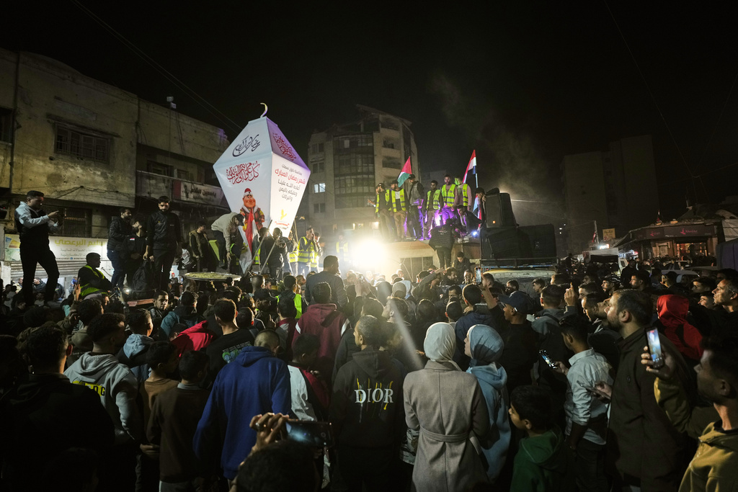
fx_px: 328
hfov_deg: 96.7
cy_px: 246
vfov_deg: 73.8
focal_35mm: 16
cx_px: 369
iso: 1250
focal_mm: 16
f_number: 2.8
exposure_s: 1/80
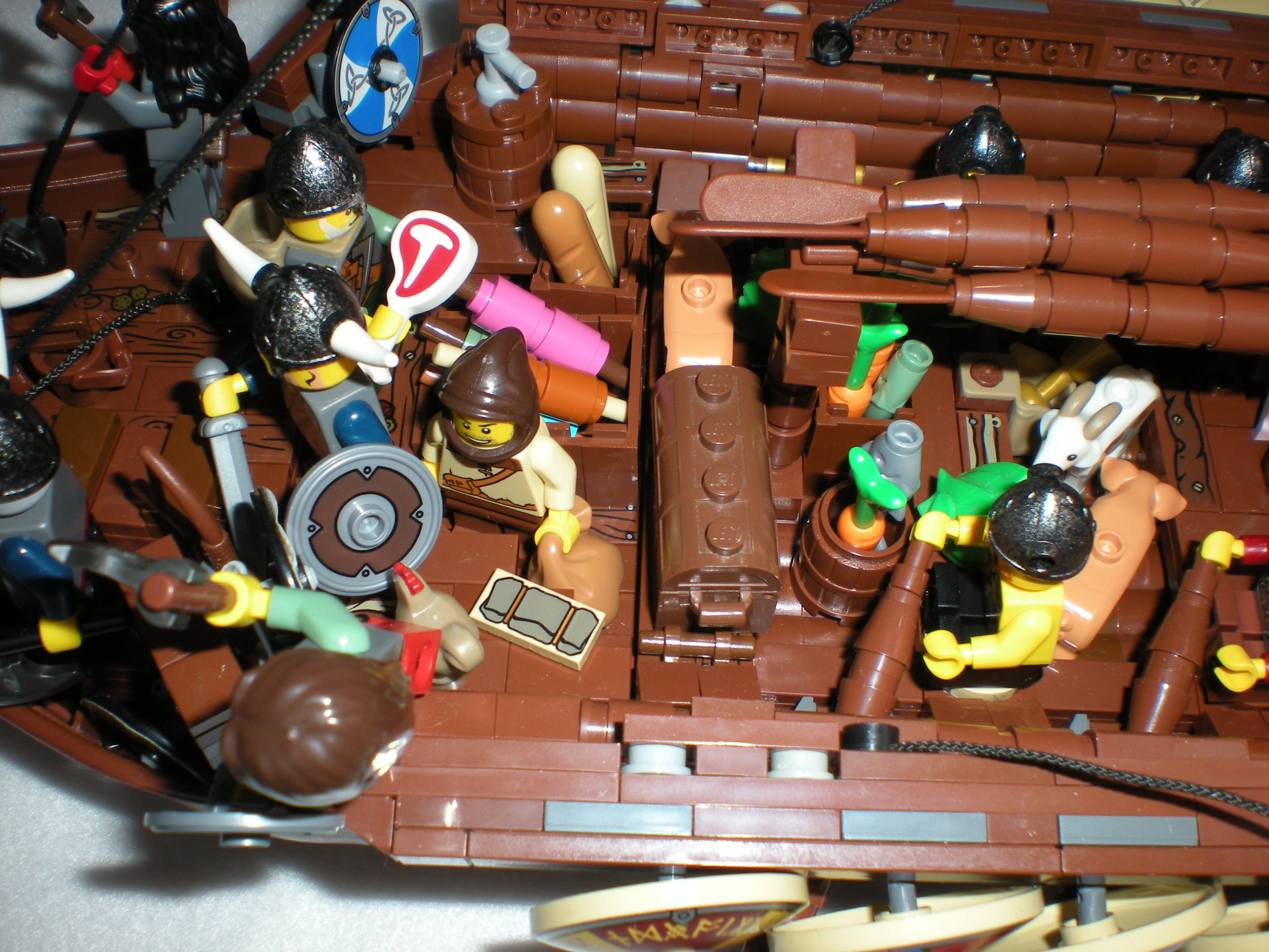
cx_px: 634
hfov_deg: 49.0
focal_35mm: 38
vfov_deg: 37.7
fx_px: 1393
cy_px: 476
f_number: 4.6
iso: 64
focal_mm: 6.3
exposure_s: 1/60
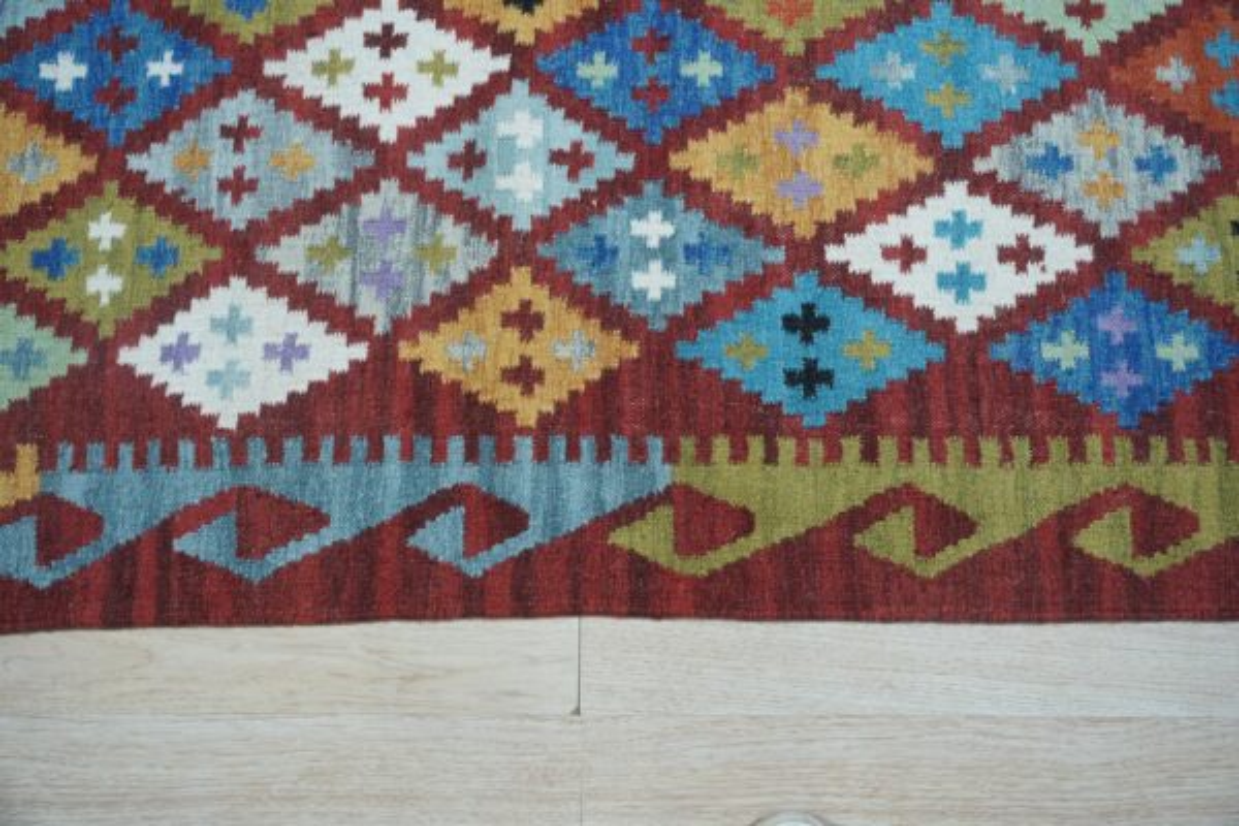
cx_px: 620
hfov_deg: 62.8
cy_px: 413
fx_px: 1015
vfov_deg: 44.3
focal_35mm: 30
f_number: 4
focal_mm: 29.5
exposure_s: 1/160
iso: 400
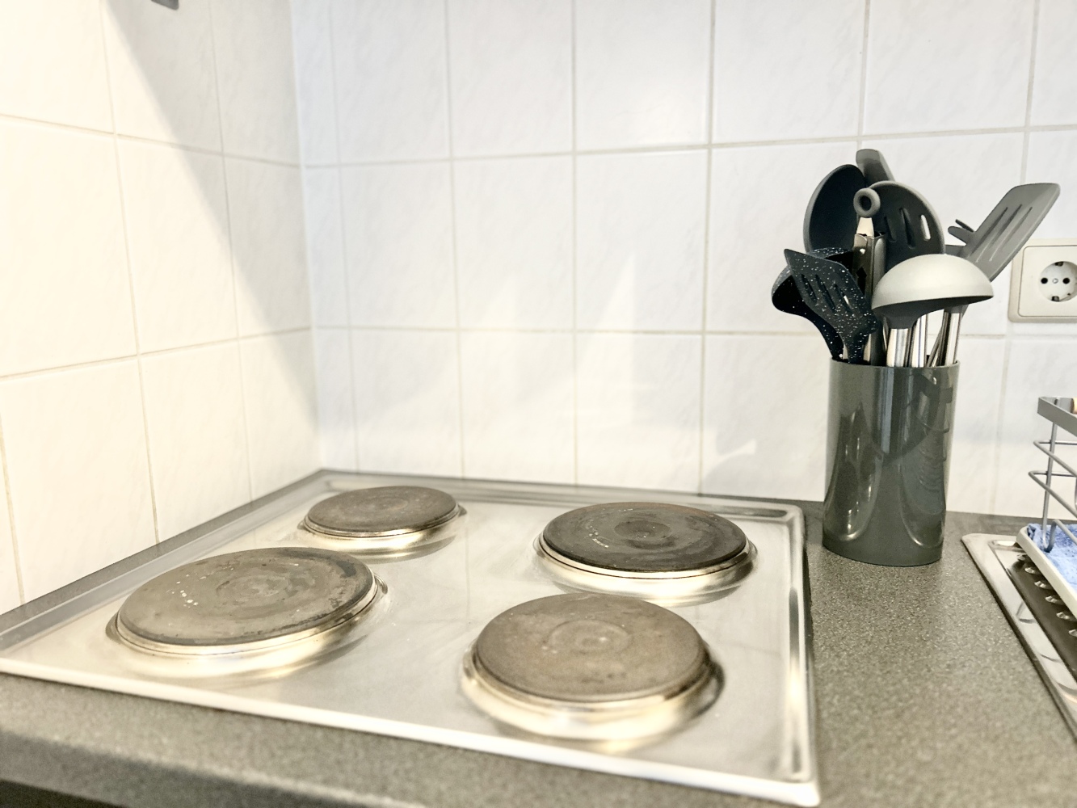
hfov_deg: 67.3
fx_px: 809
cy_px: 404
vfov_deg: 53.1
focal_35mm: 26
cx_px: 538
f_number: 1.5
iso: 500
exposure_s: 1/33
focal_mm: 5.7
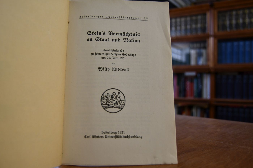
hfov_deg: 57.2
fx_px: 232
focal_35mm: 33
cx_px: 126
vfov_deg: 40.0
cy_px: 84
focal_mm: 22
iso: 800
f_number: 3.5
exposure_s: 1/200
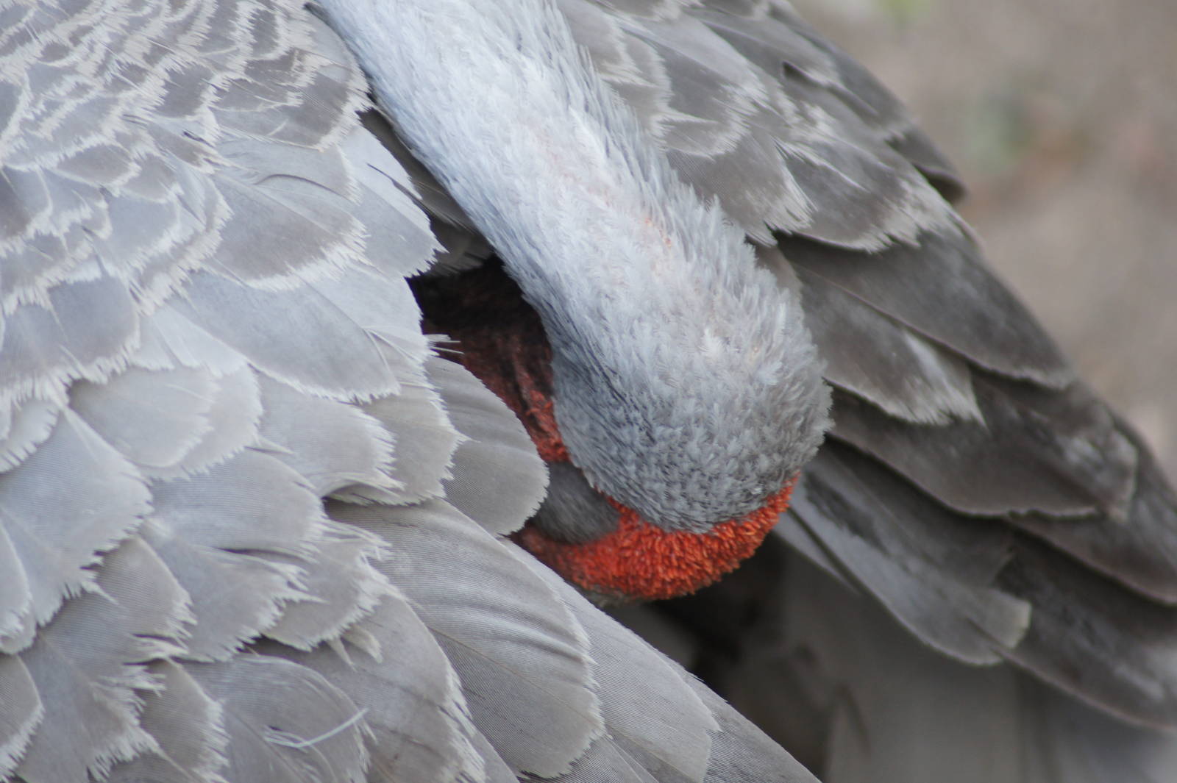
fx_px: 14704
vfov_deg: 3.1
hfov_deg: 4.6
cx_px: 588
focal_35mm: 450
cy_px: 392
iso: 400
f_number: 5.6
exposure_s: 1/125
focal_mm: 300
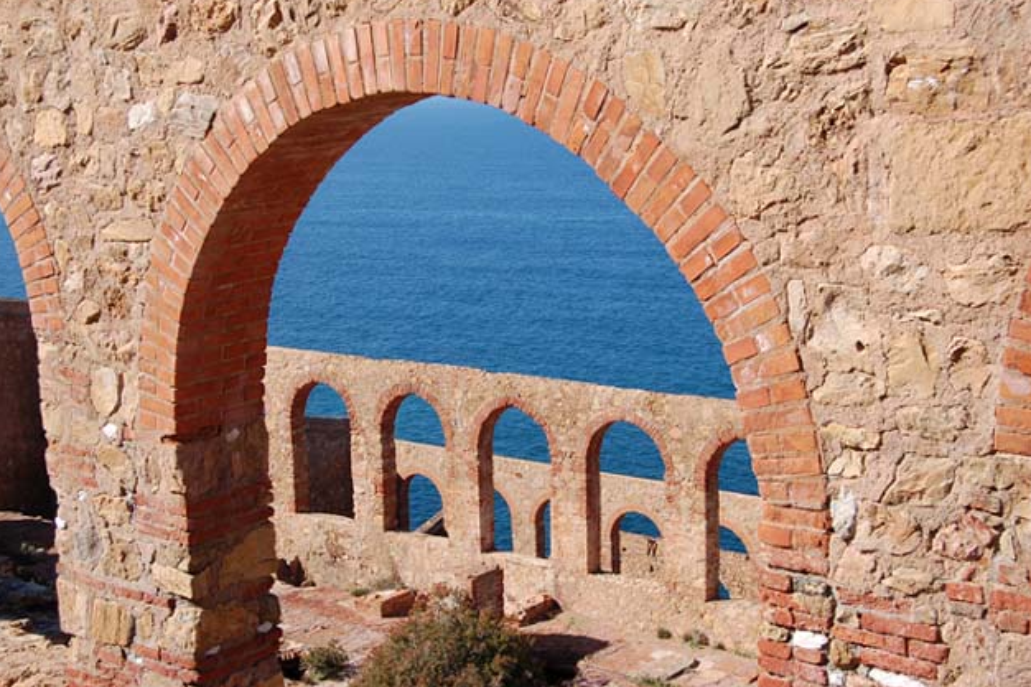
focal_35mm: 55
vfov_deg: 24.8
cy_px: 334
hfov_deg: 36.6
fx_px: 1561
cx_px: 502
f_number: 9
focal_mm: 35
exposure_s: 1/320
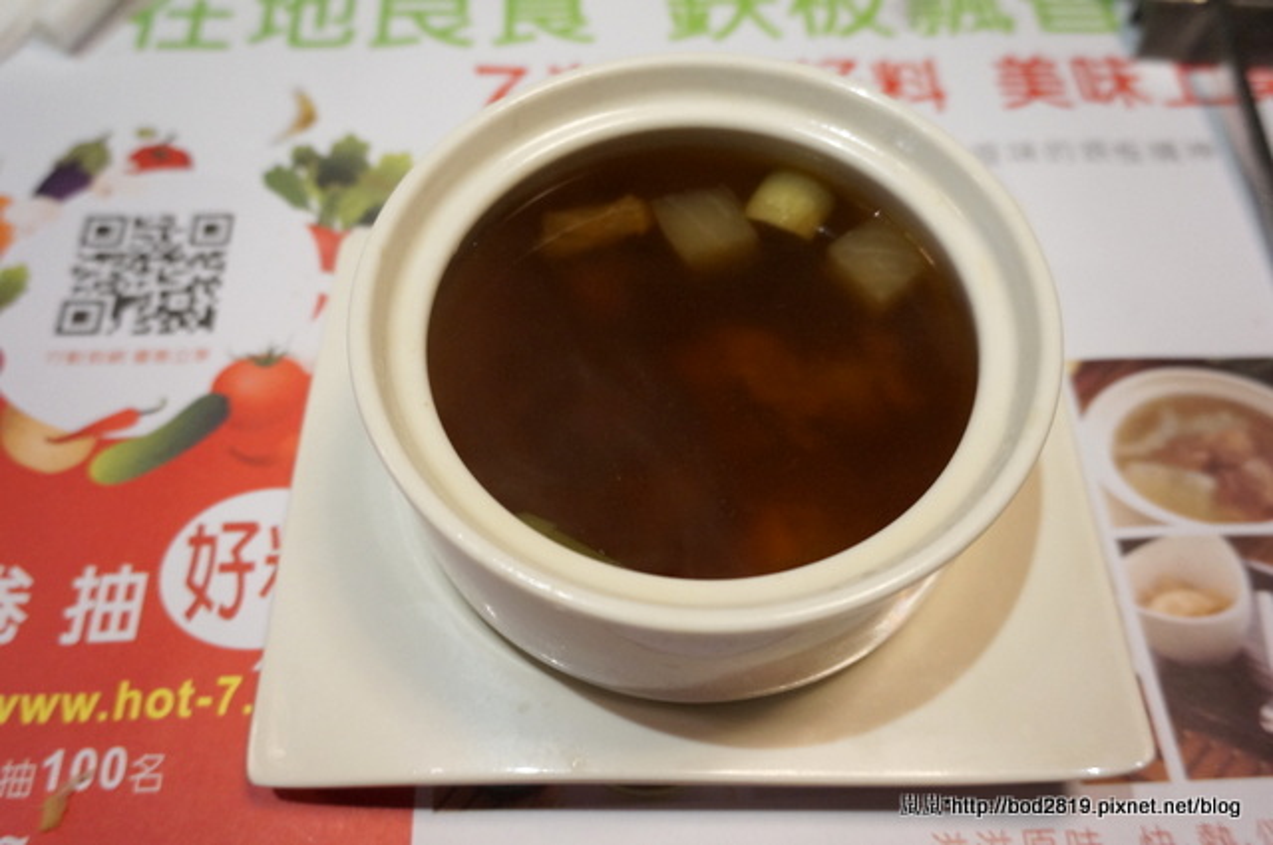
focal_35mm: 30
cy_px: 422
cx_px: 636
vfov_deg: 43.5
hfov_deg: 62.0
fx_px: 1059
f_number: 4
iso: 1250
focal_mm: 20
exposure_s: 1/60
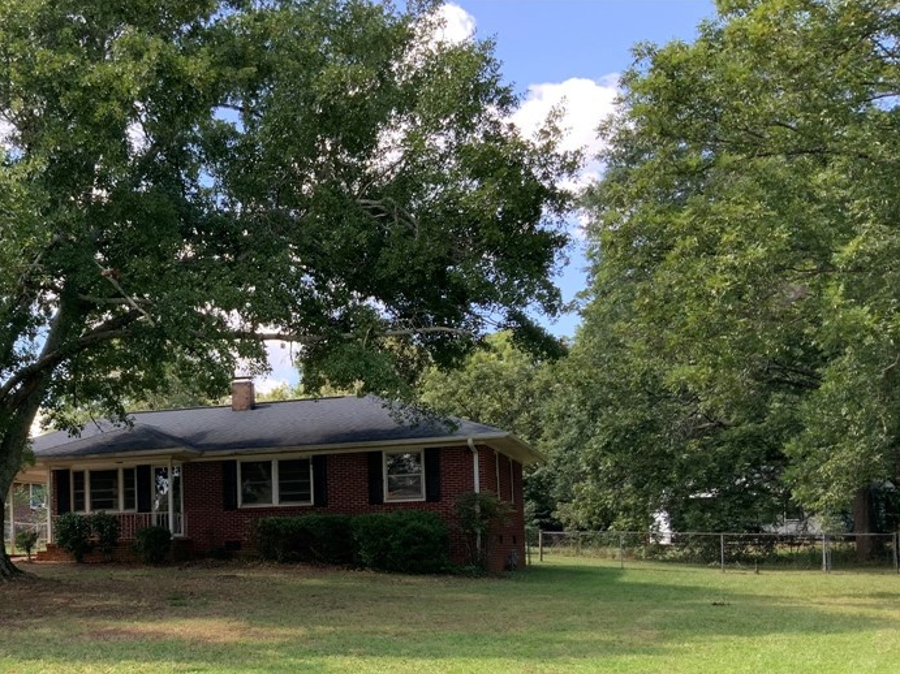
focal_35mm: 43
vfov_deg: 33.0
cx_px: 237
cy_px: 497
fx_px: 1118
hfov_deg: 42.6
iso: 16
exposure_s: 1/255
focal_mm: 3
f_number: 1.8
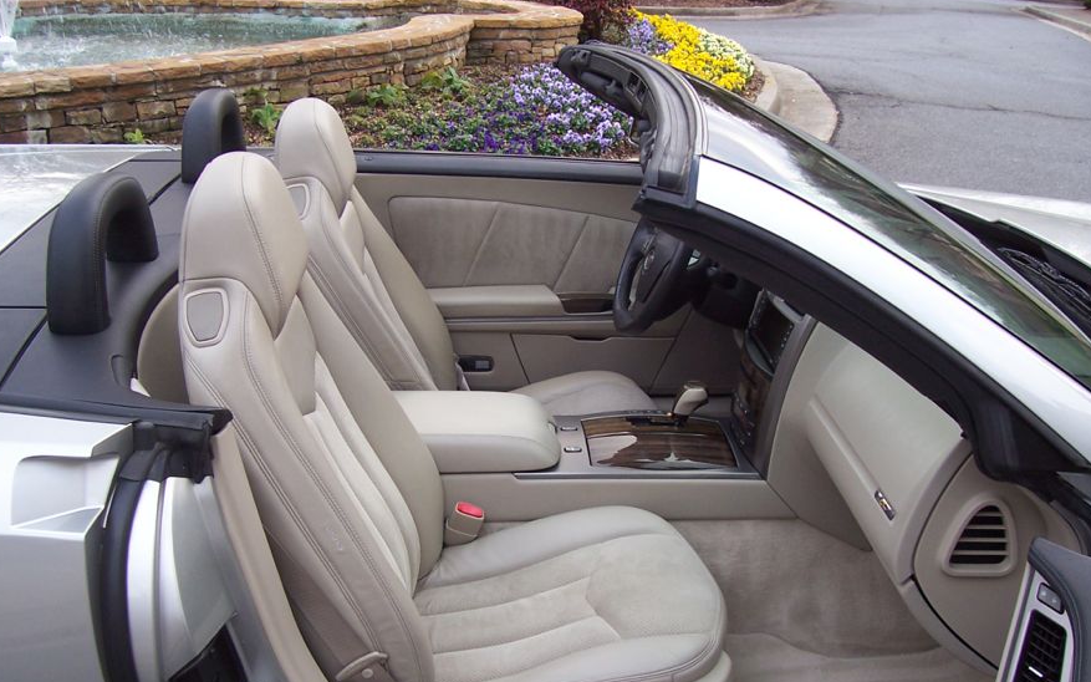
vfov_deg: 34.3
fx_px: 1100
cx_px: 544
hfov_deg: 52.8
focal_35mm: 37
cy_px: 413
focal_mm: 5.6
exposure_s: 1/90
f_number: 2.7
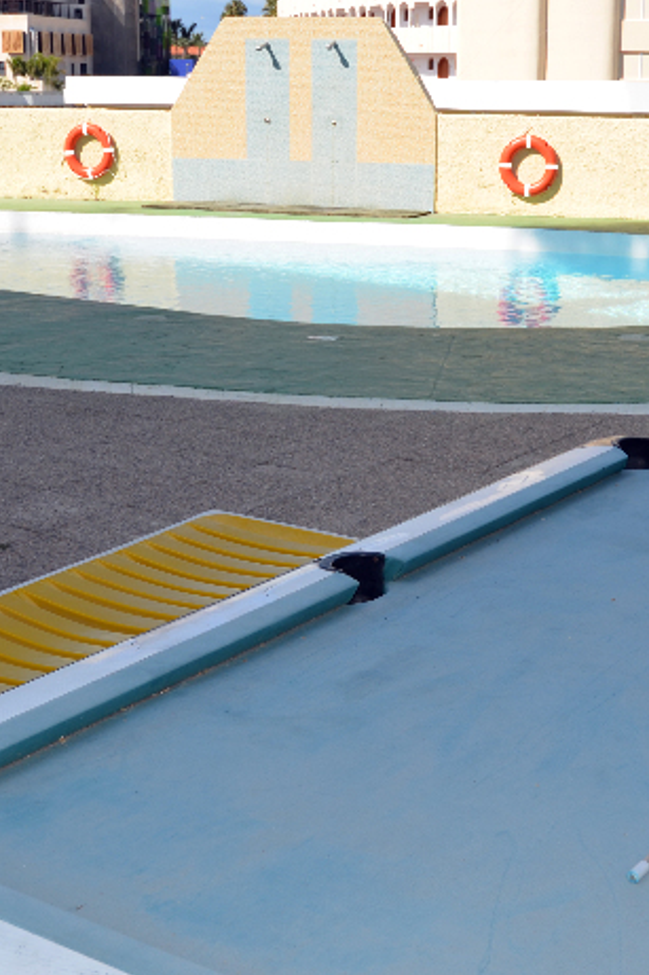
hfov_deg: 25.8
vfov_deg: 38.2
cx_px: 431
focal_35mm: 52
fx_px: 1407
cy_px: 489
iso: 100
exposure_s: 1/200
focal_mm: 20
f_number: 9
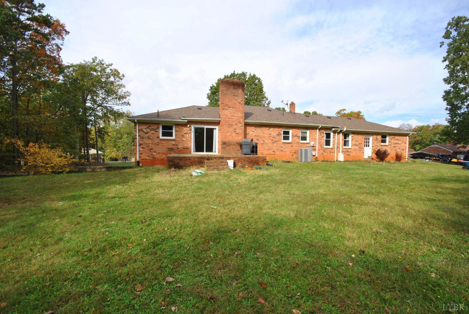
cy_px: 157
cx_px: 234
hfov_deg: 100.3
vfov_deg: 77.5
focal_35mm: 15
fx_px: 196
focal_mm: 10
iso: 100
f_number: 7.1
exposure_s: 1/200
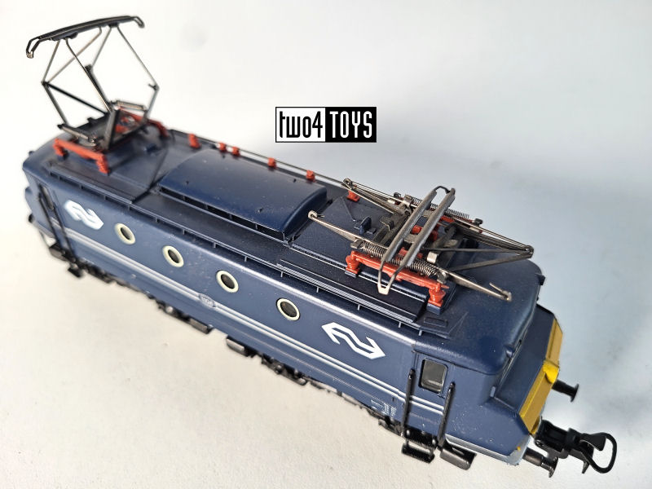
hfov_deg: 67.3
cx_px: 326
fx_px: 490
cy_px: 244
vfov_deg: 53.1
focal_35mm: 26
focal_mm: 5.4
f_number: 1.8
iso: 125
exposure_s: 1/100
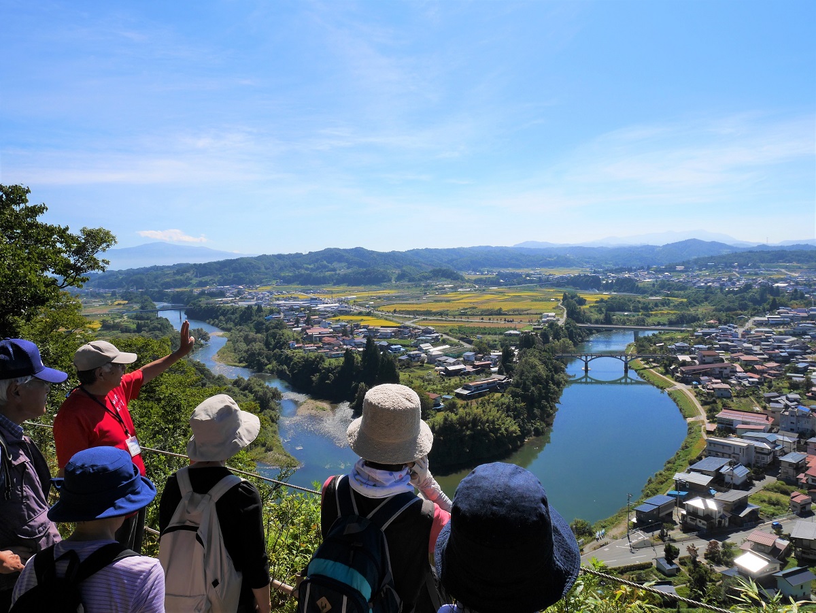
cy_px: 306
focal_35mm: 24
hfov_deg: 71.6
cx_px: 408
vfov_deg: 56.8
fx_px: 566
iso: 200
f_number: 10
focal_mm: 12
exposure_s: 1/500
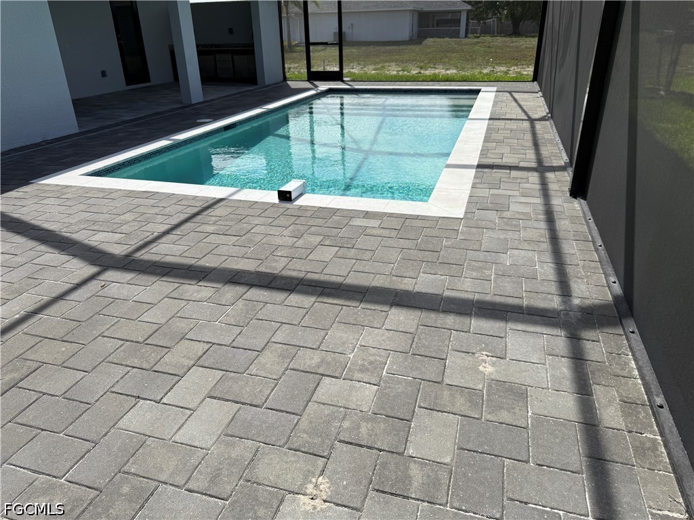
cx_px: 347
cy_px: 260
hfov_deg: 71.6
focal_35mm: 24
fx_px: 481
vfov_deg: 56.8
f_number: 1.78
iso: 80
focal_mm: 6.76
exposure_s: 1/4673
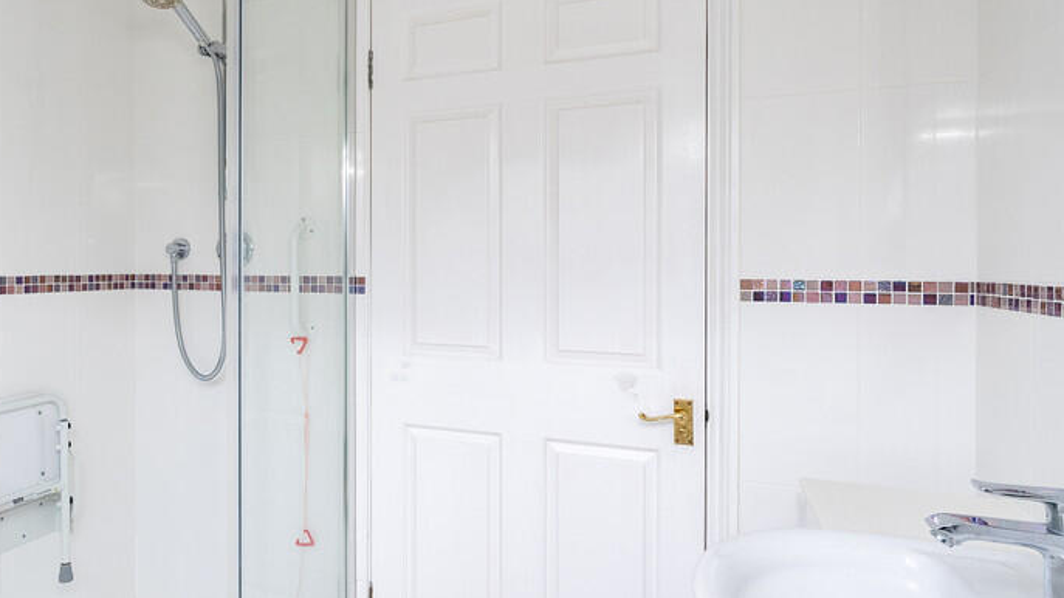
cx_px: 348
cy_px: 279
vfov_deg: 45.9
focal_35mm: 25
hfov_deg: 71.7
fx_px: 705
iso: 1250
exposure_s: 1/100
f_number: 7.1
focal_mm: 16
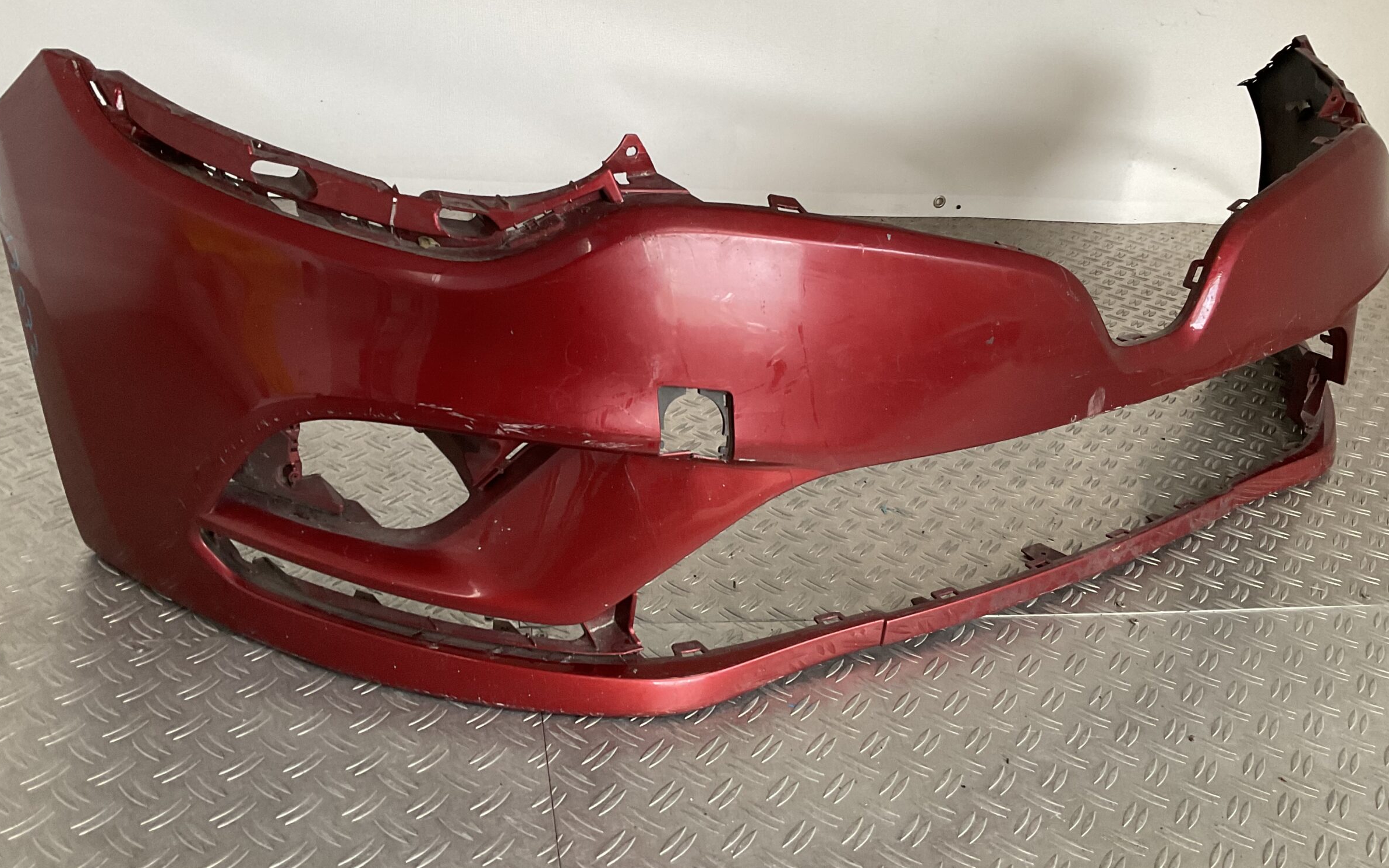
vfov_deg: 38.2
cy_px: 372
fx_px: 1249
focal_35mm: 33
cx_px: 663
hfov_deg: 58.1
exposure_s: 1/50
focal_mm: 3
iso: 80
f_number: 1.8
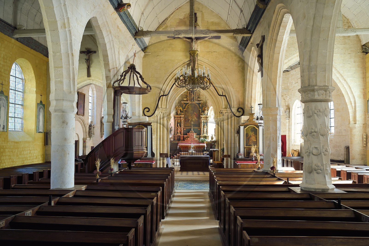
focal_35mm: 34
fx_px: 348
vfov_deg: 38.8
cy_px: 123
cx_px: 184
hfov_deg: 55.8
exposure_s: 1/40
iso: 1600
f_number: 7.1
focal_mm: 34
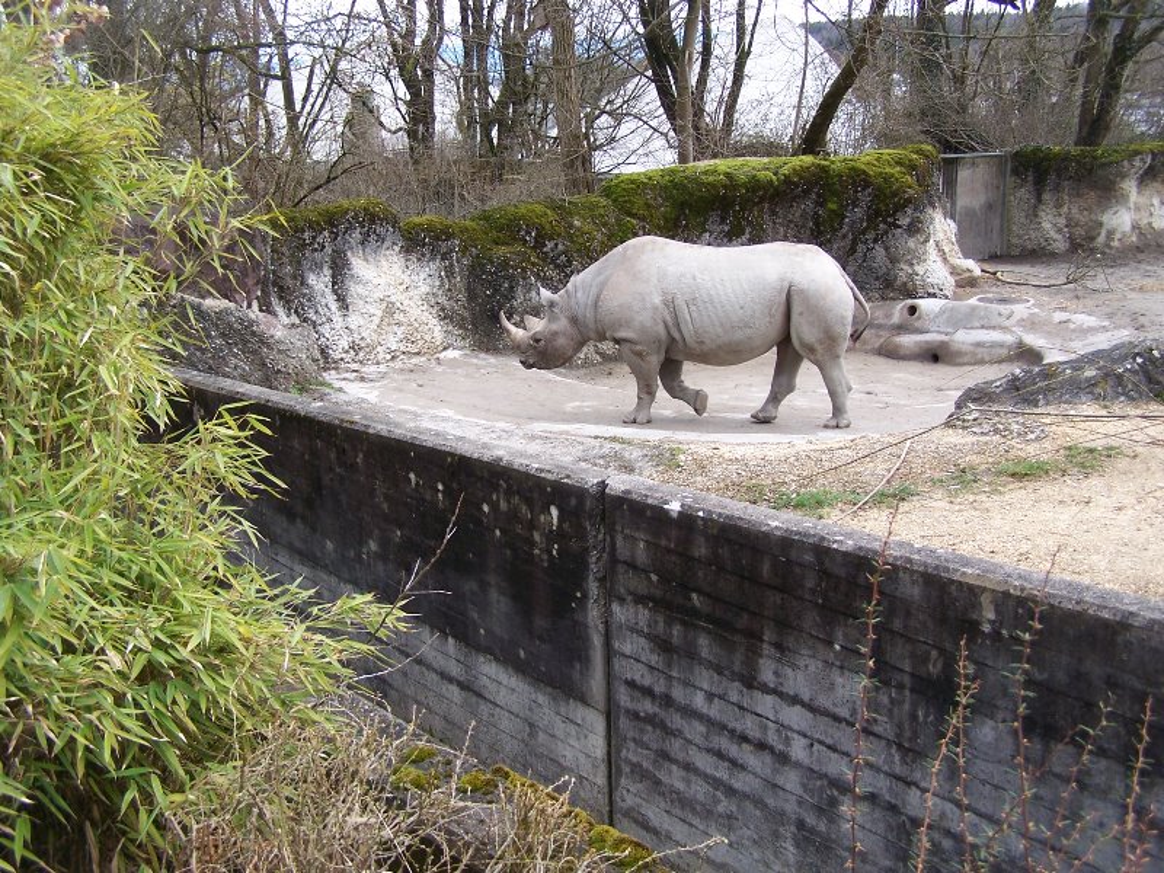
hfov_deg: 49.0
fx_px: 1278
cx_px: 582
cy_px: 436
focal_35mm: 38
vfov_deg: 37.7
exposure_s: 1/250
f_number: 2.8
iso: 80
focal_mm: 6.3
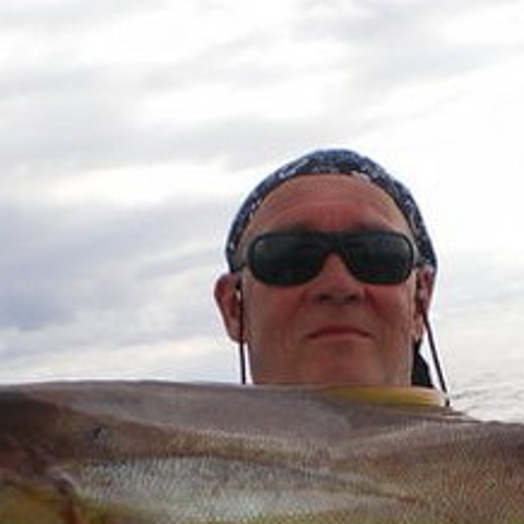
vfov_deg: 18.6
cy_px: 471
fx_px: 1576
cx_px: 406
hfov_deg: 18.7
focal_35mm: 92
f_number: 4.6
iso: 50
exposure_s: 1/400
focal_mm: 6.3
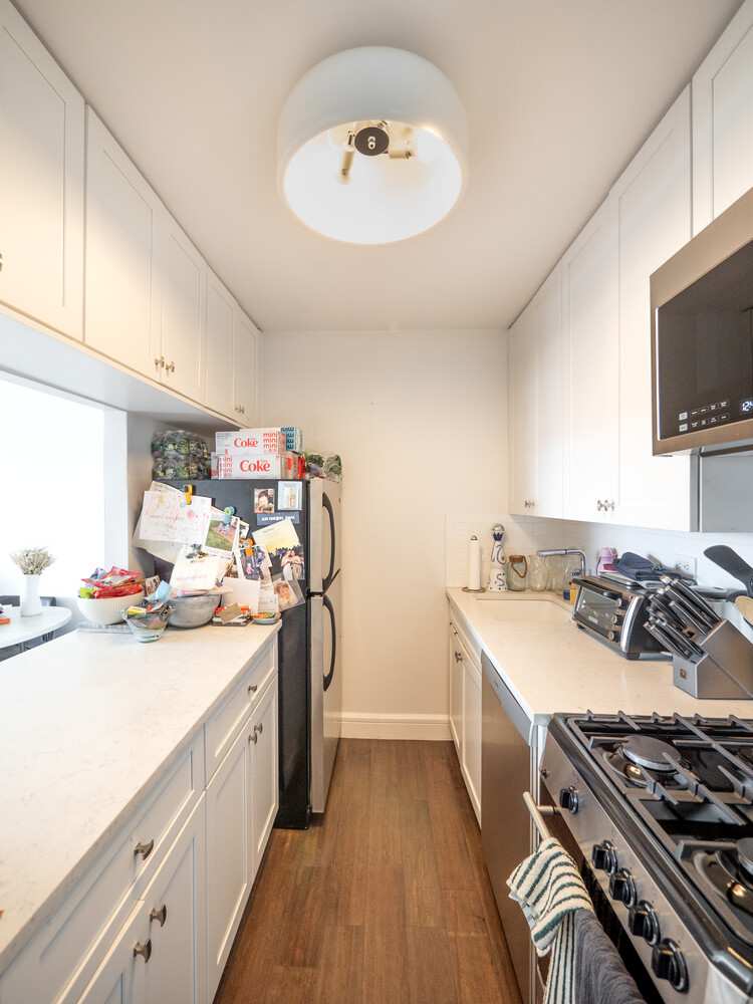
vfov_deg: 102.1
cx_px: 376
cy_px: 502
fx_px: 406
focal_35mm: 14
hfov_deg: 85.7
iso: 250
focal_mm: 7
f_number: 4
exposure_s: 1/25
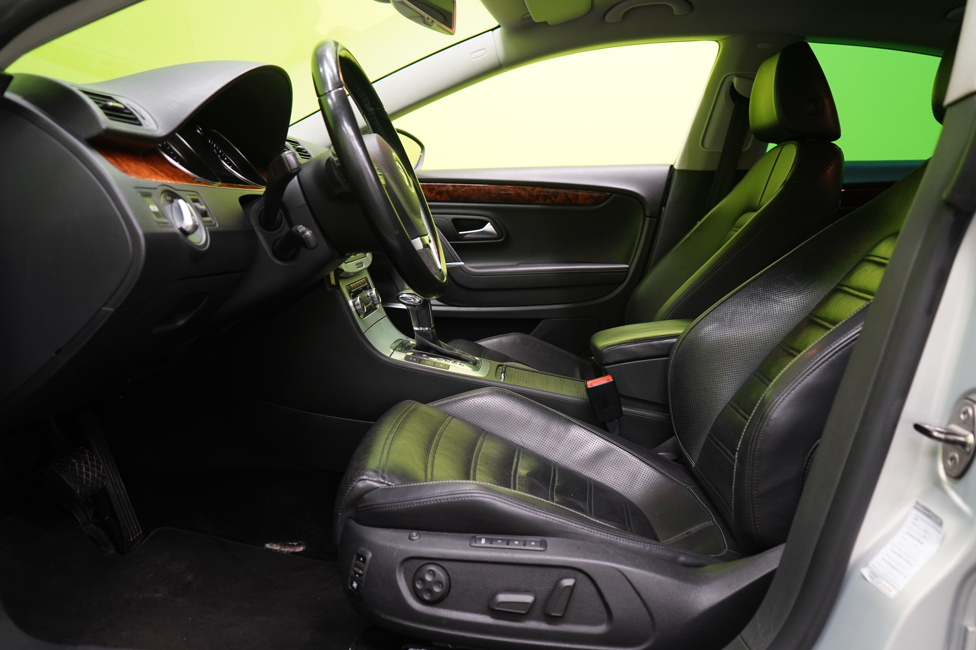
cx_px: 488
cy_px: 325
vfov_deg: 43.6
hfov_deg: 61.9
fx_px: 813
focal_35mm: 30
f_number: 5
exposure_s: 1/25
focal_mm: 30
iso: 1250
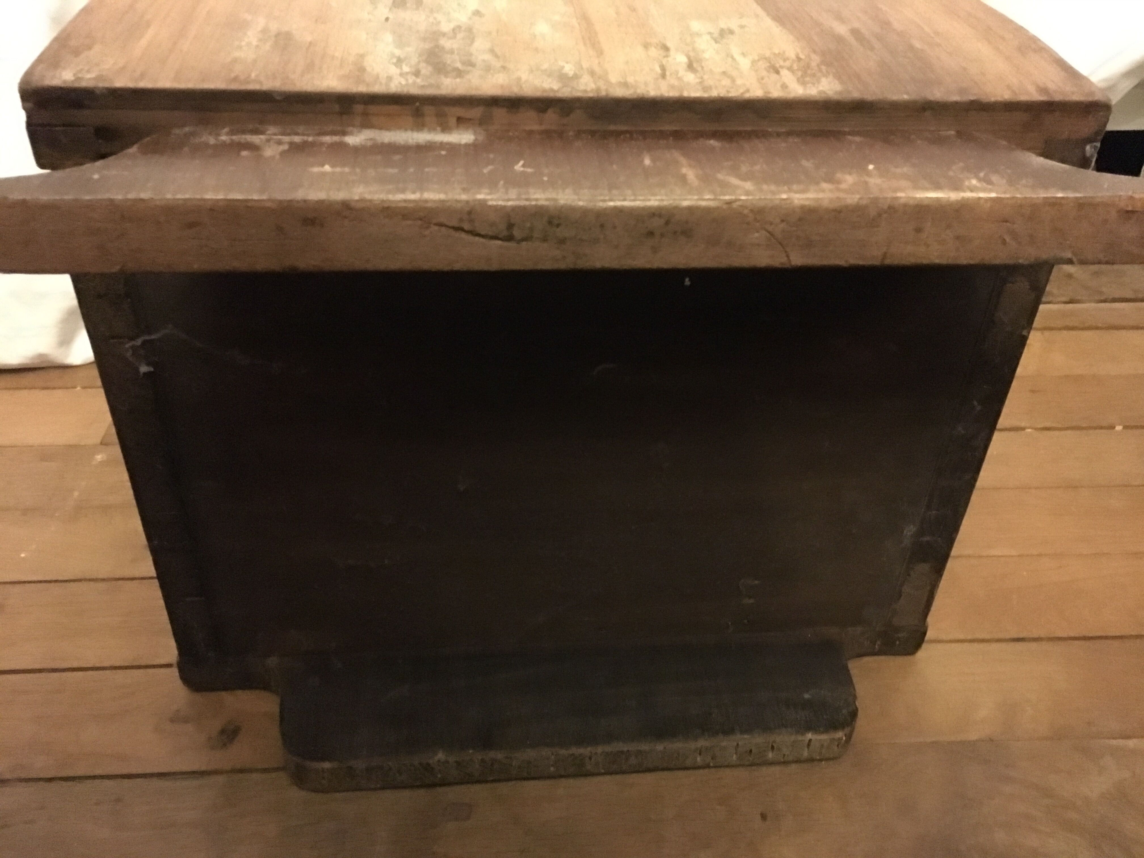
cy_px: 429
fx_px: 958
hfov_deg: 61.7
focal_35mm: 29
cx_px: 572
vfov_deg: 48.2
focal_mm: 4.15
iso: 2000
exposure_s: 1/17
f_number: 2.2
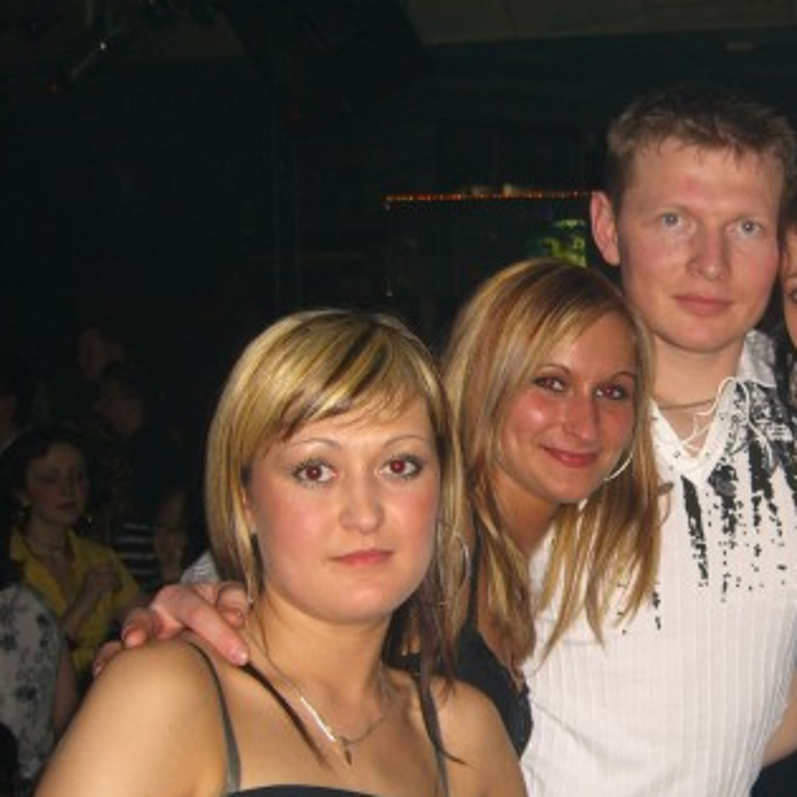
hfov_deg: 26.3
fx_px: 1667
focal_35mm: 64
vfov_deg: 26.9
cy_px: 460
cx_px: 653
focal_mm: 7.9
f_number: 2.8
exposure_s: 1/60
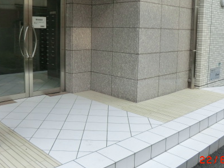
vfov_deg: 36.6
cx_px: 101
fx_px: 252
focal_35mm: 39
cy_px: 64
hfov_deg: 47.8
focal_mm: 4.3
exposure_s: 1/250
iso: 80
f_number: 3.2
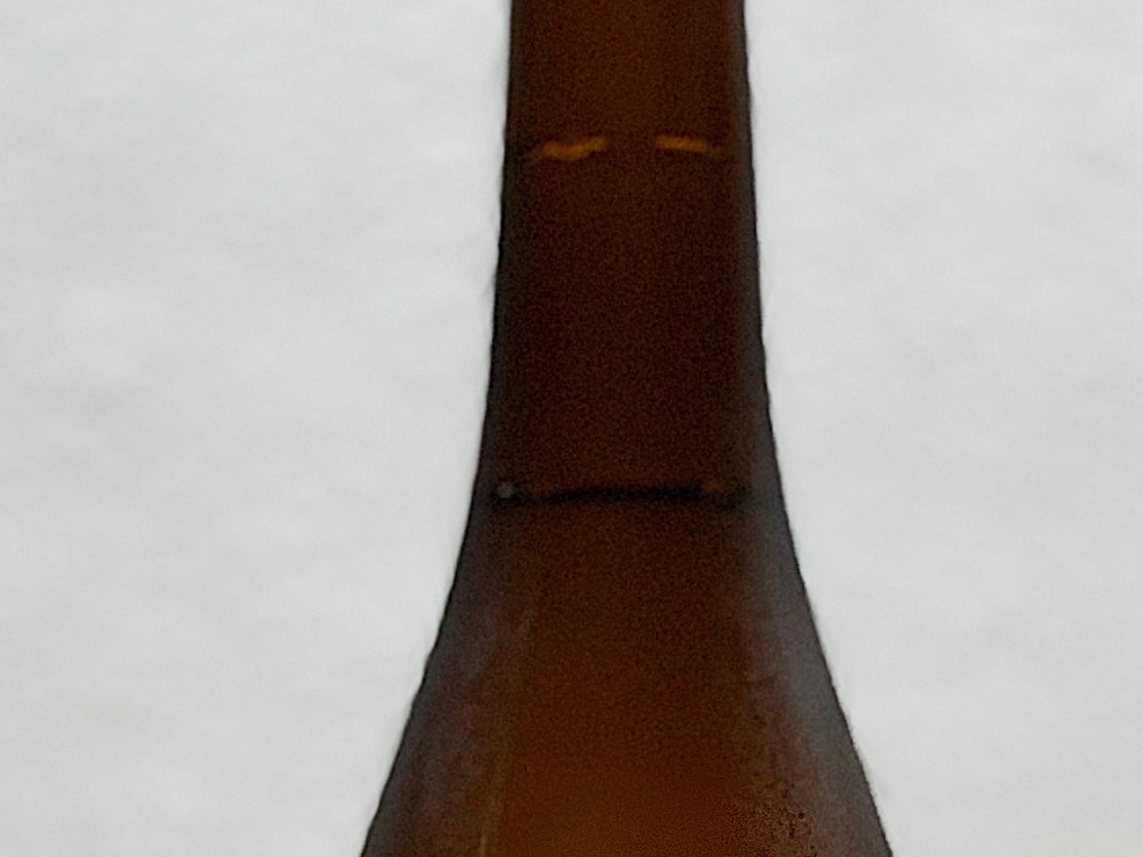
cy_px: 812
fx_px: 6207
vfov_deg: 7.9
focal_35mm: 188
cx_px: 656
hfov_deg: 10.5
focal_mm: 6
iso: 80
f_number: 2
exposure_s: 1/100
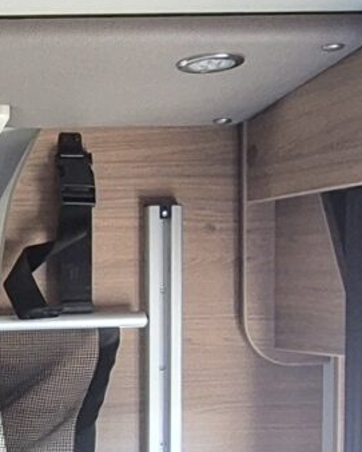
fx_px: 1284
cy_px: 411
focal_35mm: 96
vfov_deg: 19.6
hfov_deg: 14.5
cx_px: -248
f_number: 2.2
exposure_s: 1/100
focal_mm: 2.2
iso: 250
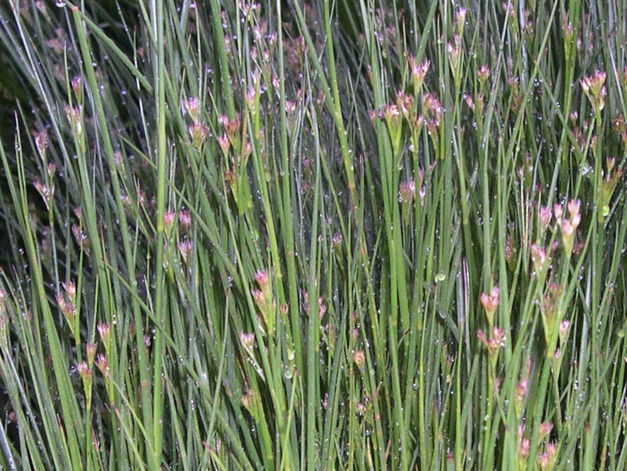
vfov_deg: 19.2
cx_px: 280
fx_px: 1359
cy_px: 450
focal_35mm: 75
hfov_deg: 26.0
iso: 189
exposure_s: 1/30
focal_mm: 8
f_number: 7.6
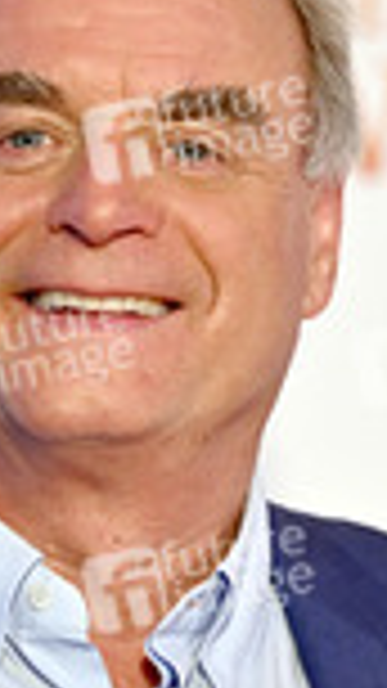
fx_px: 7046
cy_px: 468
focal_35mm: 386
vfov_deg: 5.6
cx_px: 79
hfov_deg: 3.1
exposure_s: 1/400
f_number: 2.8
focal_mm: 125
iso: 1250
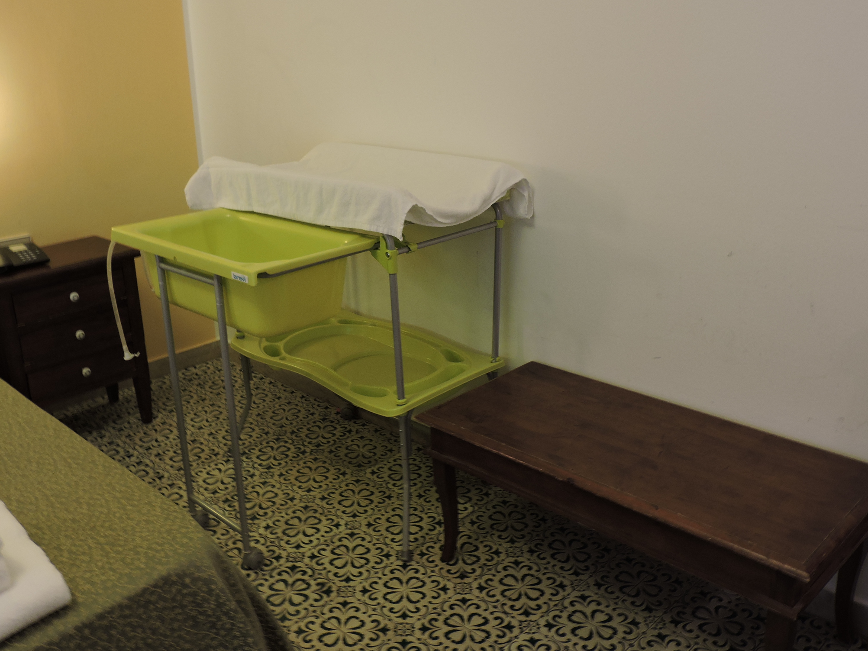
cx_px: 387
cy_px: 286
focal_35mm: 34
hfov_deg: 53.8
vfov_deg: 41.7
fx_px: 853
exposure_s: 1/4
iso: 100
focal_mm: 5.4
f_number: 3.1
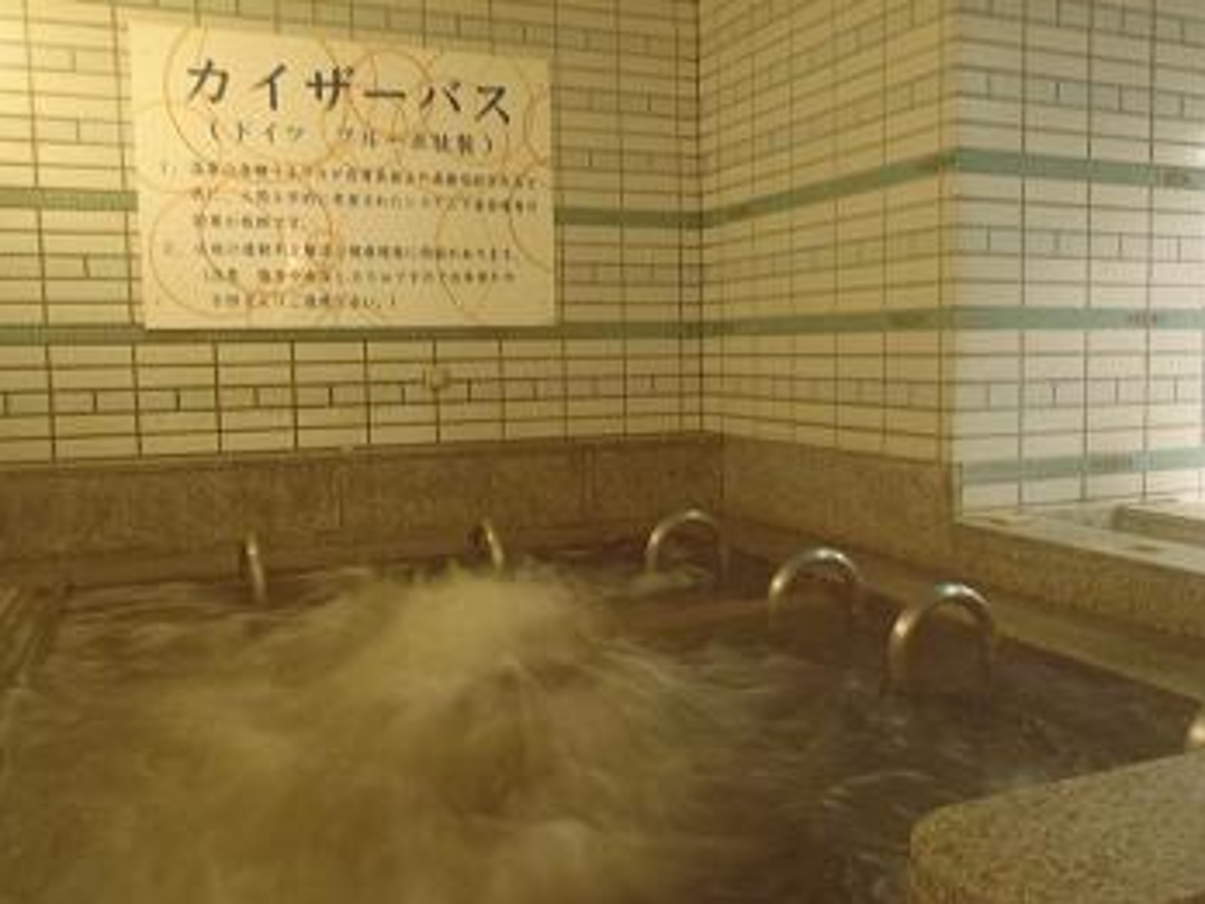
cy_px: 440
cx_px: 616
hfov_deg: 61.7
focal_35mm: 29
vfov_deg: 48.2
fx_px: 1010
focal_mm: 5
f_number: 3.9
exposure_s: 1/4
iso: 320
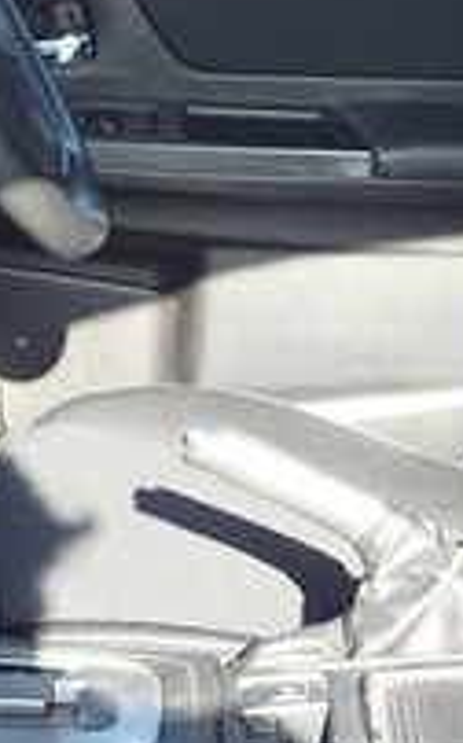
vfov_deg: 19.3
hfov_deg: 11.8
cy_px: 750
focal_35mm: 105
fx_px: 2123
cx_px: 746
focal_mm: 4.5
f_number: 2.8
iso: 100
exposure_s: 1/100
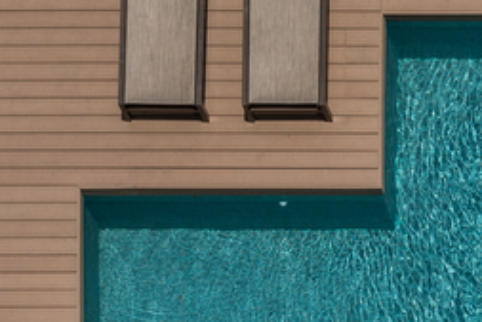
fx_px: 6296
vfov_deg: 2.9
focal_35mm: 470
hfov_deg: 4.3
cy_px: 189
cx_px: 920
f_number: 11
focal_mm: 110
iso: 100
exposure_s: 1/160
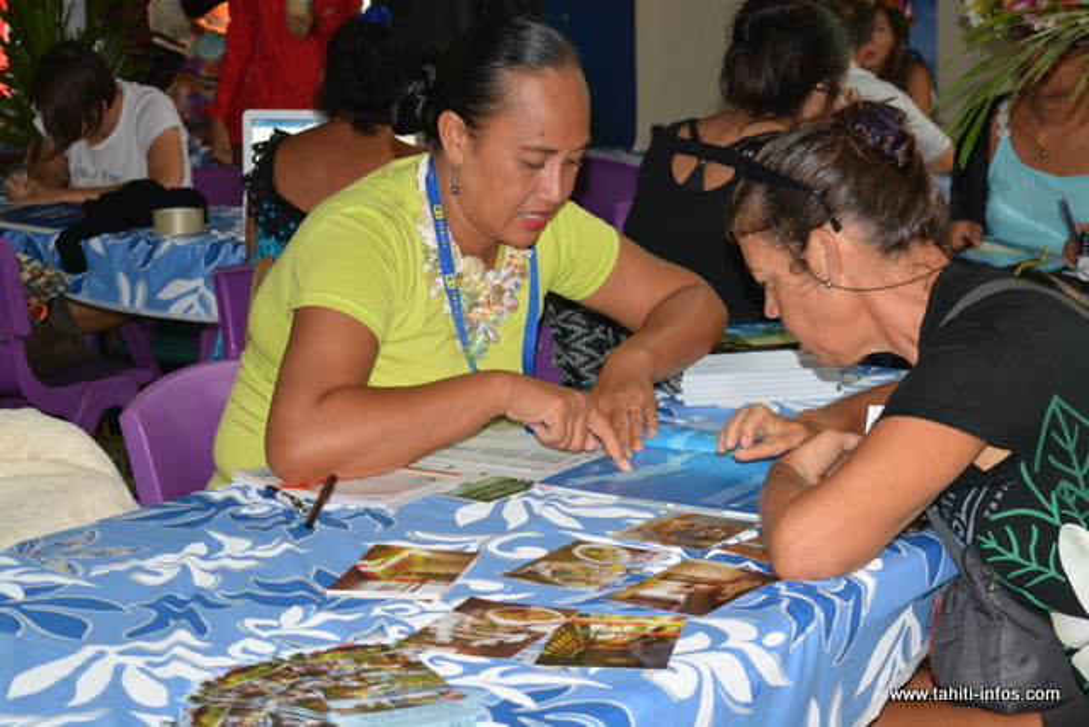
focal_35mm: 72
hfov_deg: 28.1
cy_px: 364
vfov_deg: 18.9
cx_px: 544
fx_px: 2178
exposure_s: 1/60
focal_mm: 48
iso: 1000
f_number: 5.3
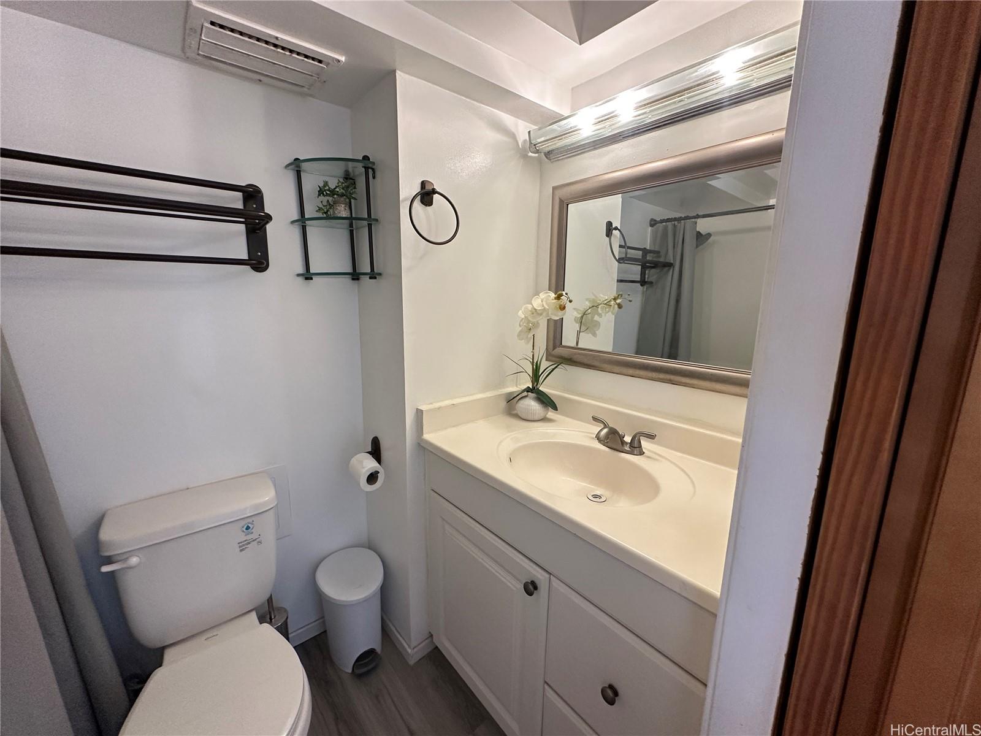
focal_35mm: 14
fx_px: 397
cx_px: 490
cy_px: 368
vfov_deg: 85.7
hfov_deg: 102.1
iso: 200
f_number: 2.2
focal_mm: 2.22
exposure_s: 1/120
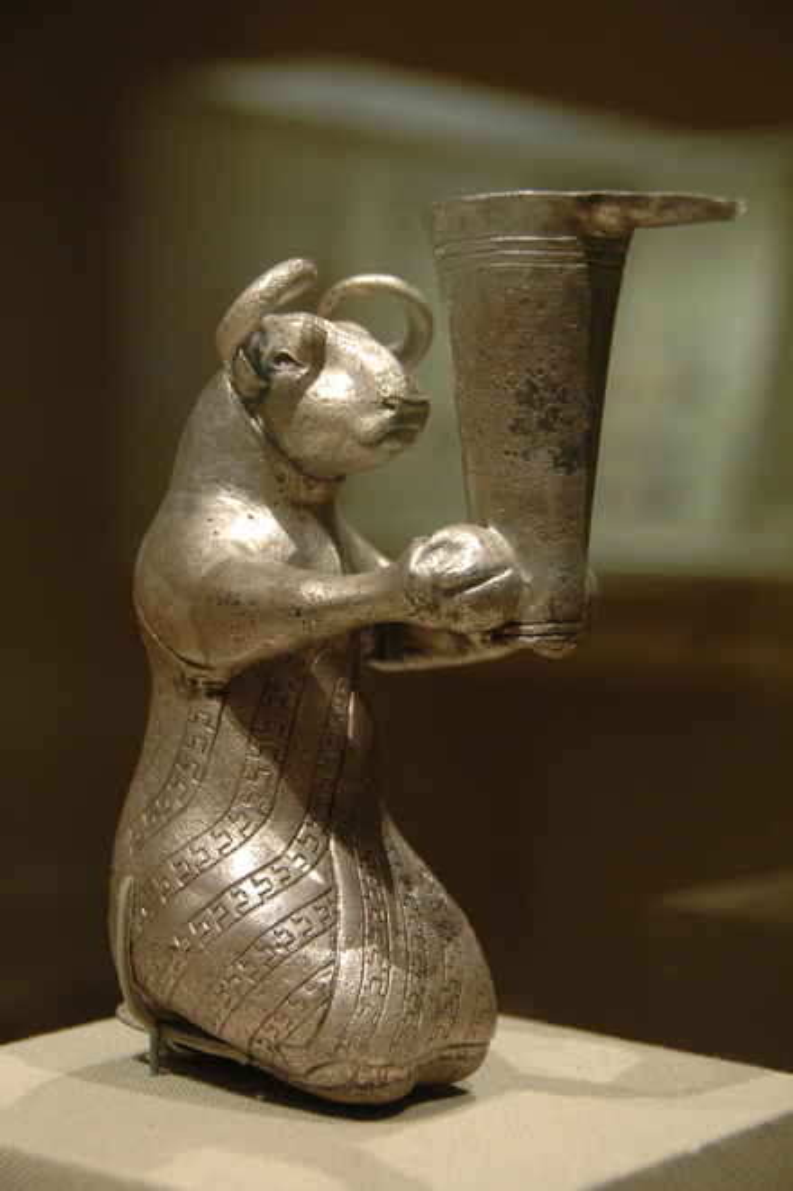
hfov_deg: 16.5
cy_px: 596
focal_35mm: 82
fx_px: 2729
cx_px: 396
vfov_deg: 24.6
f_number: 4.8
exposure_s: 1/15
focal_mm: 55
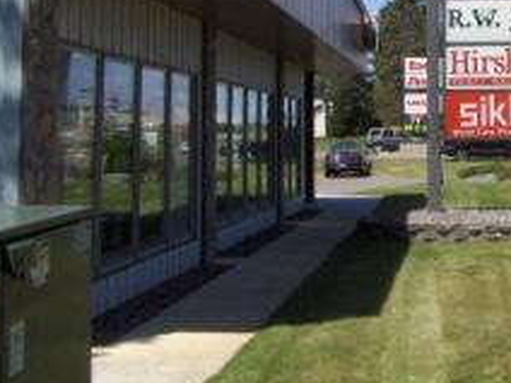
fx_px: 1092
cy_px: -12
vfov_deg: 19.3
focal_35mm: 74
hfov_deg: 25.1
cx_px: 511
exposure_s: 1/1538
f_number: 4.3
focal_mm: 5.8
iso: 100
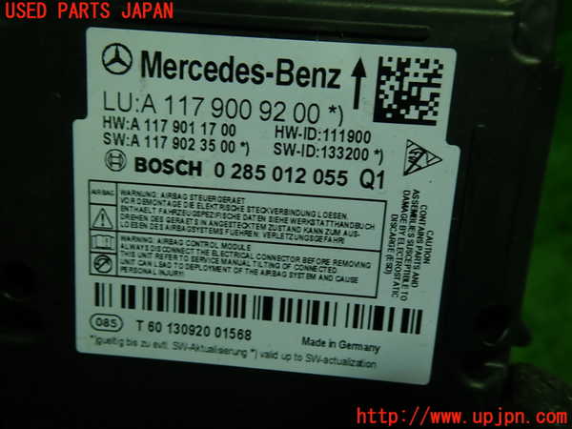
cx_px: 286
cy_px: 214
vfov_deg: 46.8
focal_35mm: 30
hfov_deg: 60.0
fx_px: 496
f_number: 2.3
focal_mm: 5.4
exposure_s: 1/60
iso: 100
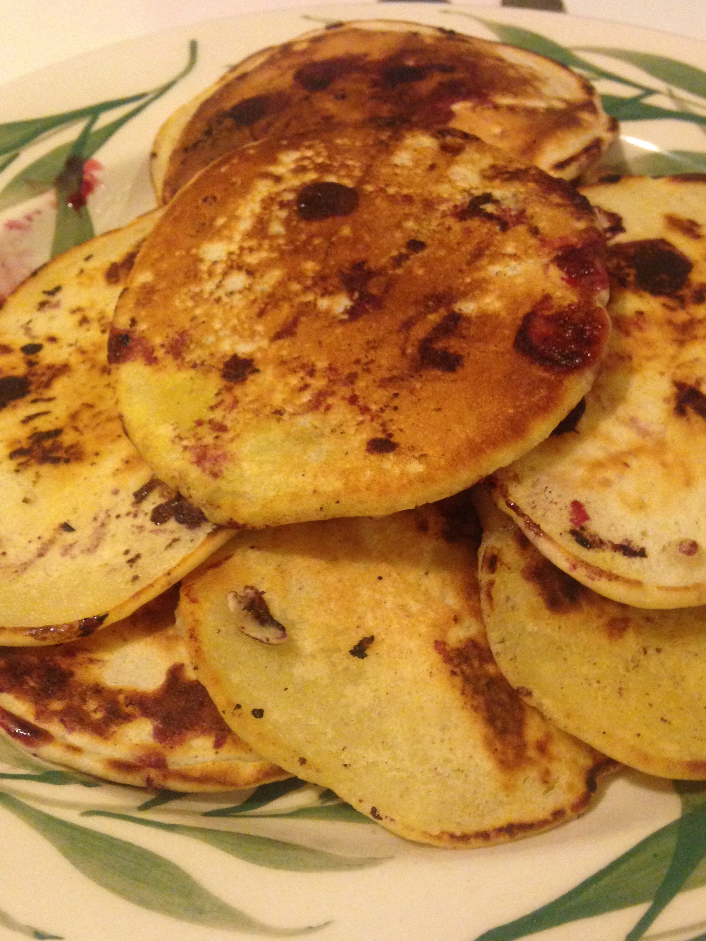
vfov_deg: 45.7
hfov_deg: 35.1
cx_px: 379
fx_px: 1115
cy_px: 510
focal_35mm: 41
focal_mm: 4.12
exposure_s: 1/17
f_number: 2.4
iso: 400
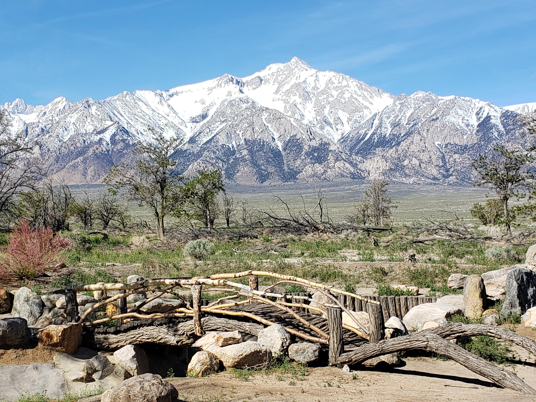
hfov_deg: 67.3
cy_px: 201
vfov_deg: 53.1
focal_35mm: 26
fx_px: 403
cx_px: 268
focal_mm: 4.3
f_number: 2.4
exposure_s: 1/1668
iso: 50
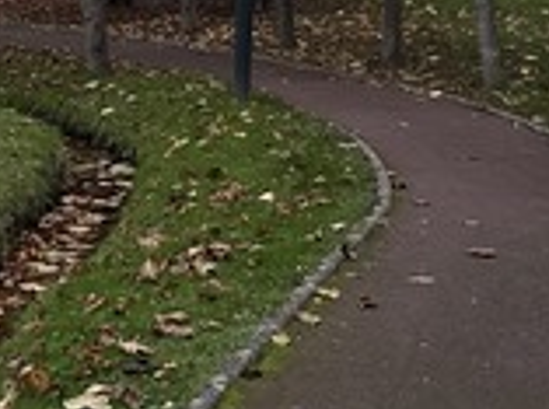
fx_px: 1456
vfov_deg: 15.4
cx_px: 178
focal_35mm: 92
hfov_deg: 21.3
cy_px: -84
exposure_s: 1/30
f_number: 1.78
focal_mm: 6.86
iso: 1250
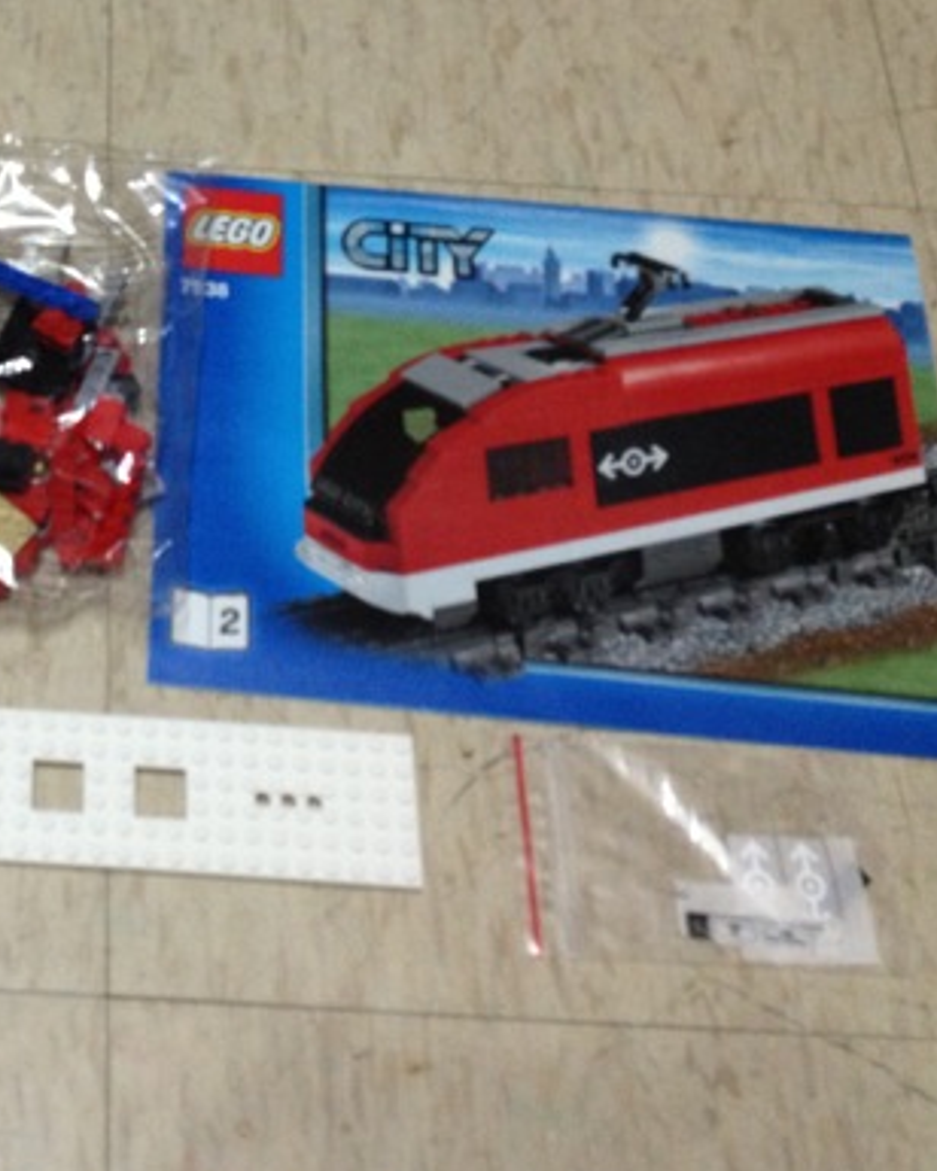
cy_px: 447
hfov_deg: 24.8
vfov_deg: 32.3
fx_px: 2011
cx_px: -29
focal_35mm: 58
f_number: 2.4
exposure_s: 1/20
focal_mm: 4.28
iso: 200
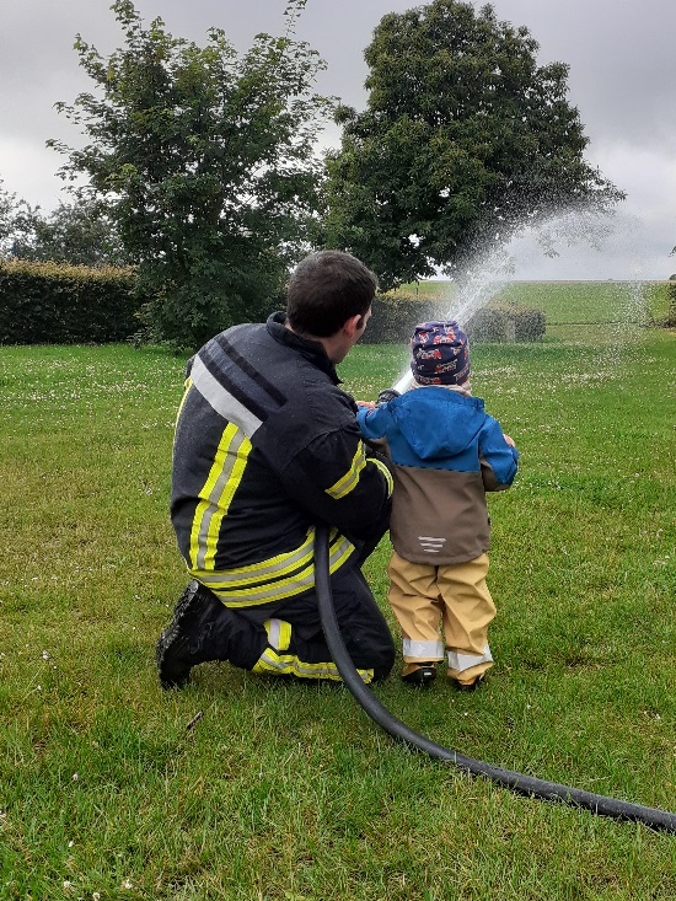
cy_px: 467
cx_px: 426
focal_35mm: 38
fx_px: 989
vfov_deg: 49.0
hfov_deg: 37.5
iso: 40
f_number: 1.9
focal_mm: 3.6
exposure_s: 1/776
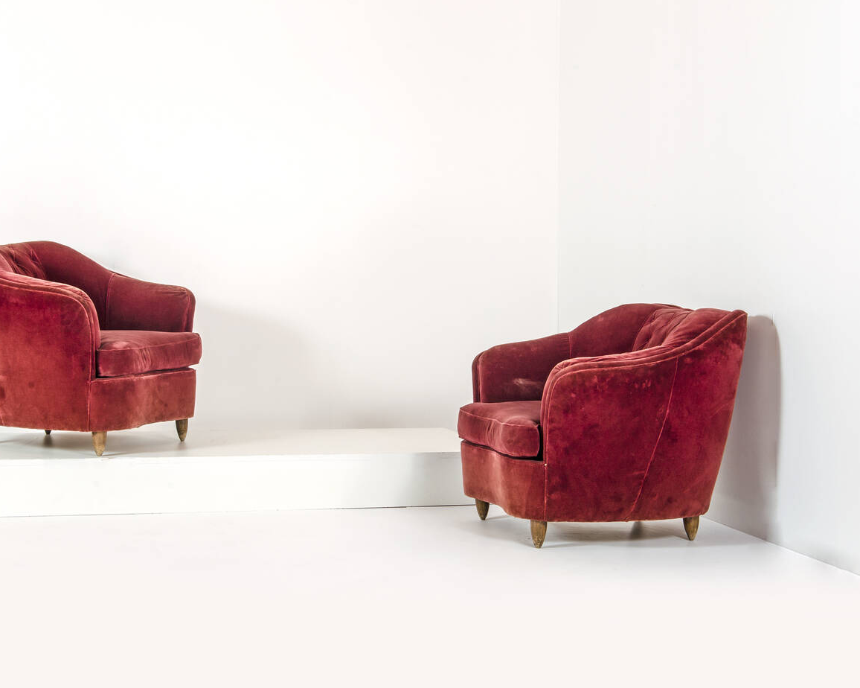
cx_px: 350
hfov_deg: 31.6
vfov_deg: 25.6
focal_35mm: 60
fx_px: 1516
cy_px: 344
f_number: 16
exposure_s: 1/160
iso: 100
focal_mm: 35
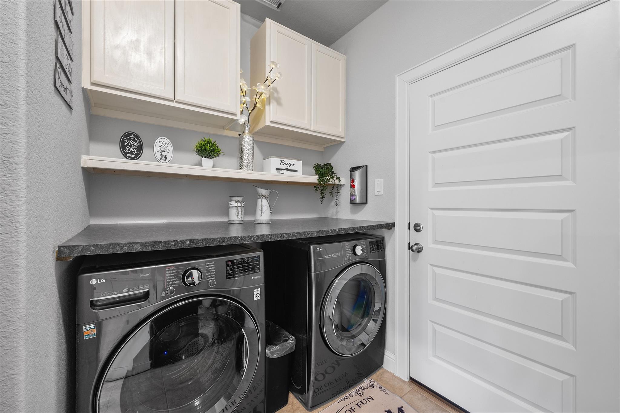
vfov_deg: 81.2
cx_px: 310
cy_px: 206
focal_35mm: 14
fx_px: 241
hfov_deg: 104.3
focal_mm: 14
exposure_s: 1
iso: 400
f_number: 9
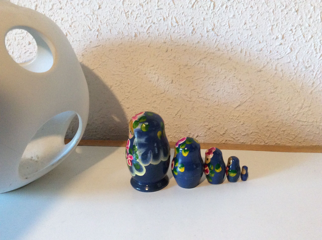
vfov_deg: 44.1
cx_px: 161
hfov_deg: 56.9
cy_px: 120
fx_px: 297
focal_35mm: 32
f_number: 2.4
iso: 200
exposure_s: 1/25
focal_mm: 3.3
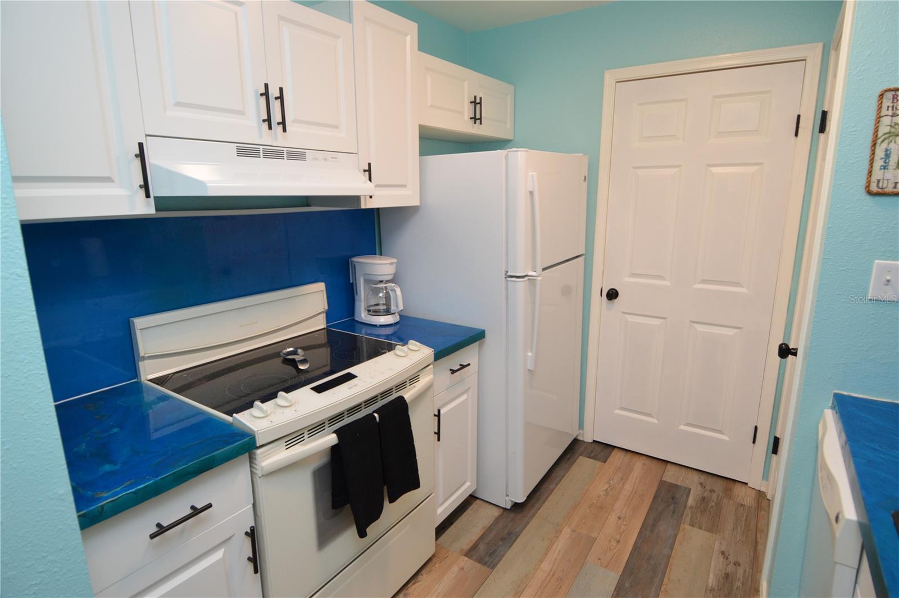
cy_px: 299
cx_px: 450
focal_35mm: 18
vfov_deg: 67.3
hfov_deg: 90.1
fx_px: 449
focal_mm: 12
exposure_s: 1/60
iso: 450
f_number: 4
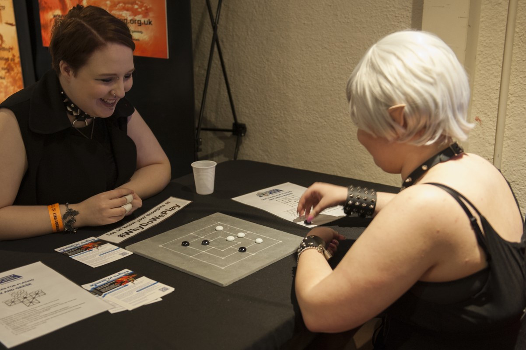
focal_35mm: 38
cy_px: 175
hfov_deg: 50.7
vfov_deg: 35.0
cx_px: 263
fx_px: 555
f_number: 2.8
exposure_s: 1/20
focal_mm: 38
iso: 1000
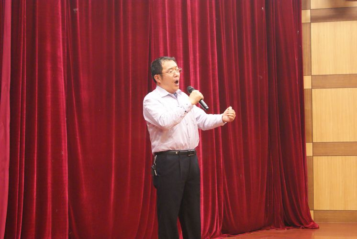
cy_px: 120
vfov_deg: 18.2
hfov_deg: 27.0
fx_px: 745
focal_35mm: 75
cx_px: 178
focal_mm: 50
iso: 1600
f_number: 5.6
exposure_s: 1/30
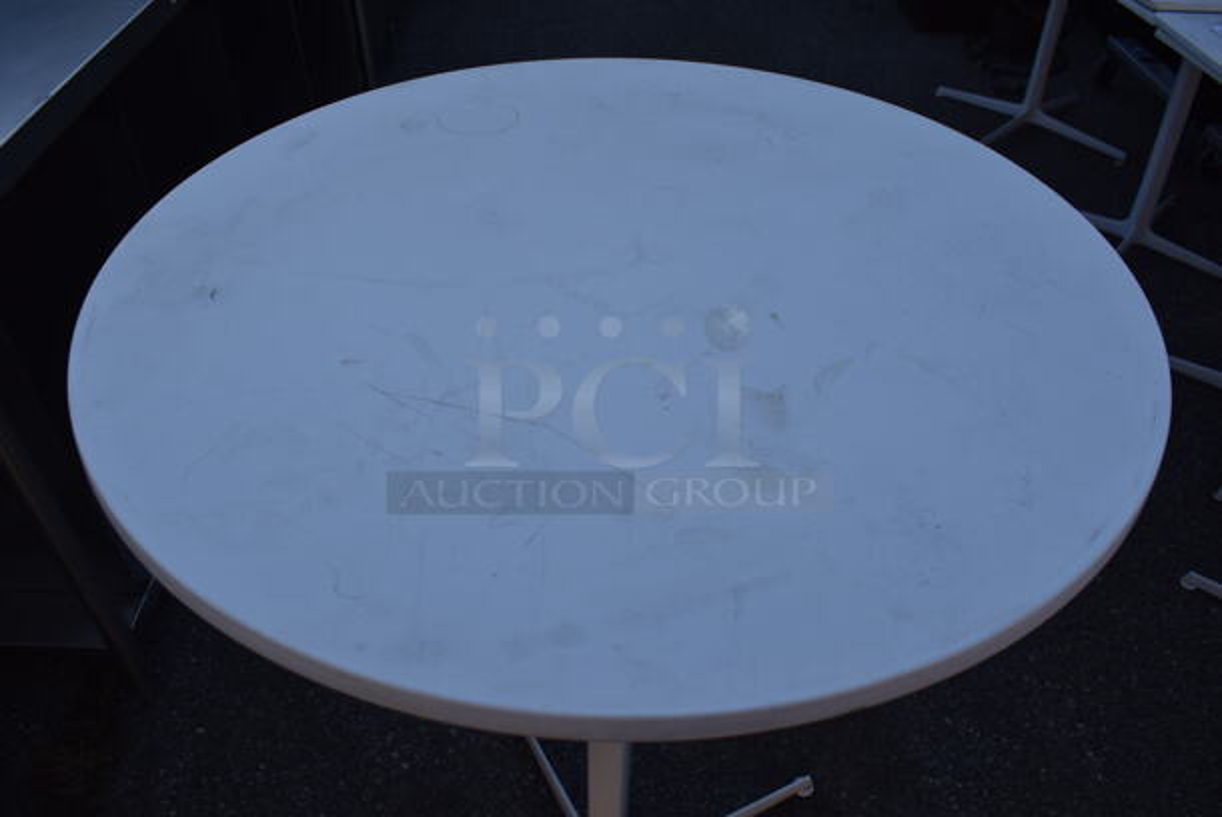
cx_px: 611
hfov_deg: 67.3
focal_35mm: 27
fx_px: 917
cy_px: 408
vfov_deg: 48.0
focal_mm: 18
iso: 200
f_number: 7.1
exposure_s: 1/400
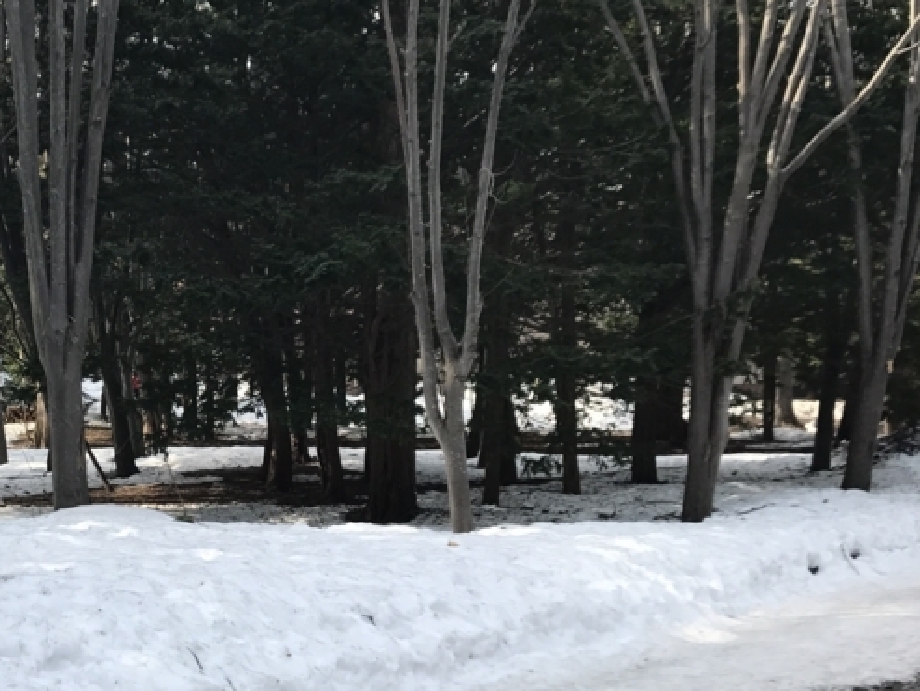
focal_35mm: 58
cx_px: 166
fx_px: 1542
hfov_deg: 32.2
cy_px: 363
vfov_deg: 25.2
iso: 20
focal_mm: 3.99
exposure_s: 1/689
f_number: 1.8
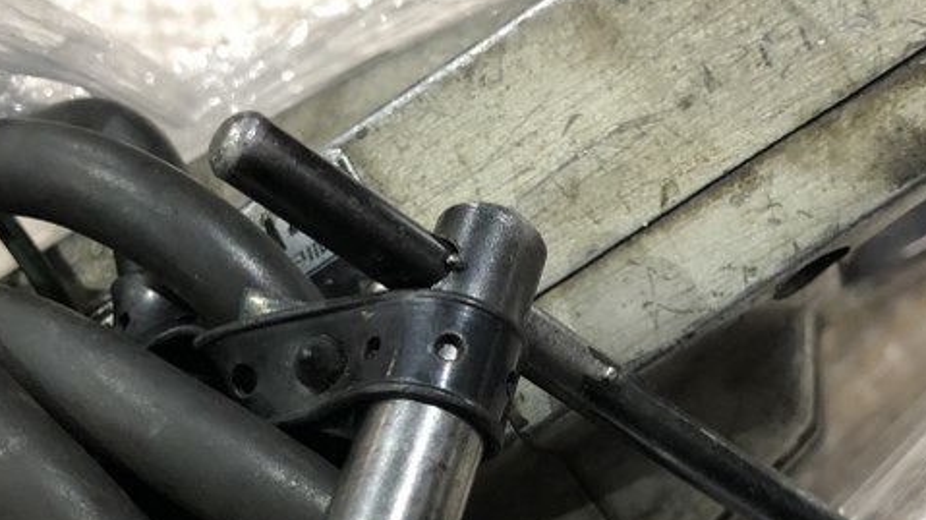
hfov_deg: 40.6
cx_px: 505
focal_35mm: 51
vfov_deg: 23.1
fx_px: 1252
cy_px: 416
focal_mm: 4
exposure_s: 1/15
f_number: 1.8
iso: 80
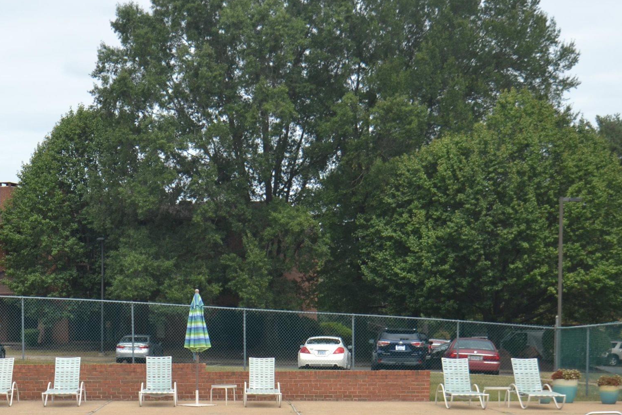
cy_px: 391
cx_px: 156
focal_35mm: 73
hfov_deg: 27.3
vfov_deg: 18.3
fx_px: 1261
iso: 100
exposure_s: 1/200
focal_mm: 24
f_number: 7.1
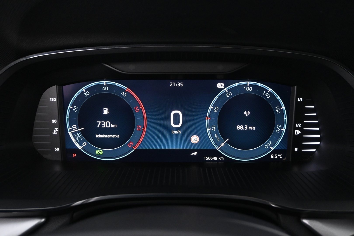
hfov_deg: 61.9
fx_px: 295
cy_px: 118
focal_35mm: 30
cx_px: 177
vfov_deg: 43.6
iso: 2500
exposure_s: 1/15
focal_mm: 20
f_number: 3.8
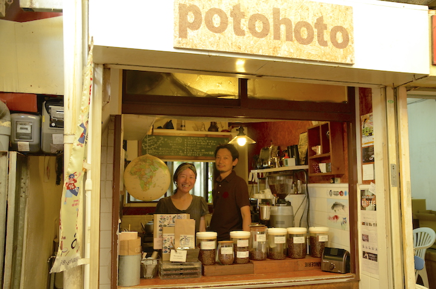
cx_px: 218
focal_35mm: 36
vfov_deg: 36.7
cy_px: 144
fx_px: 435
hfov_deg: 53.2
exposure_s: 1/60
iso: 800
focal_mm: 24
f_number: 3.8
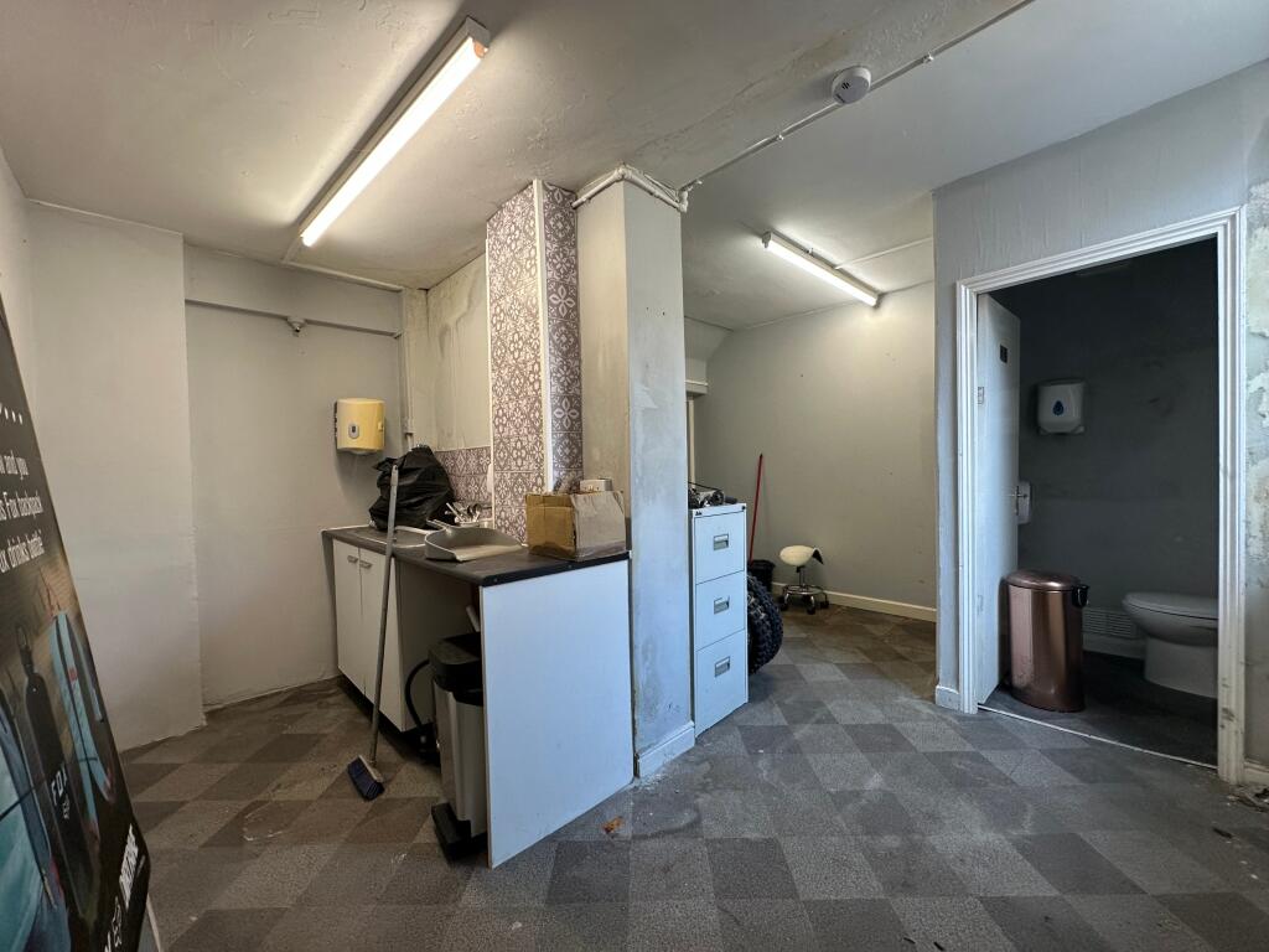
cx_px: 634
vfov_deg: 85.7
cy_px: 476
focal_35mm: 14
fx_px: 513
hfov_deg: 102.1
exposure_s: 1/100
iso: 160
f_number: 2.2
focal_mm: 2.22
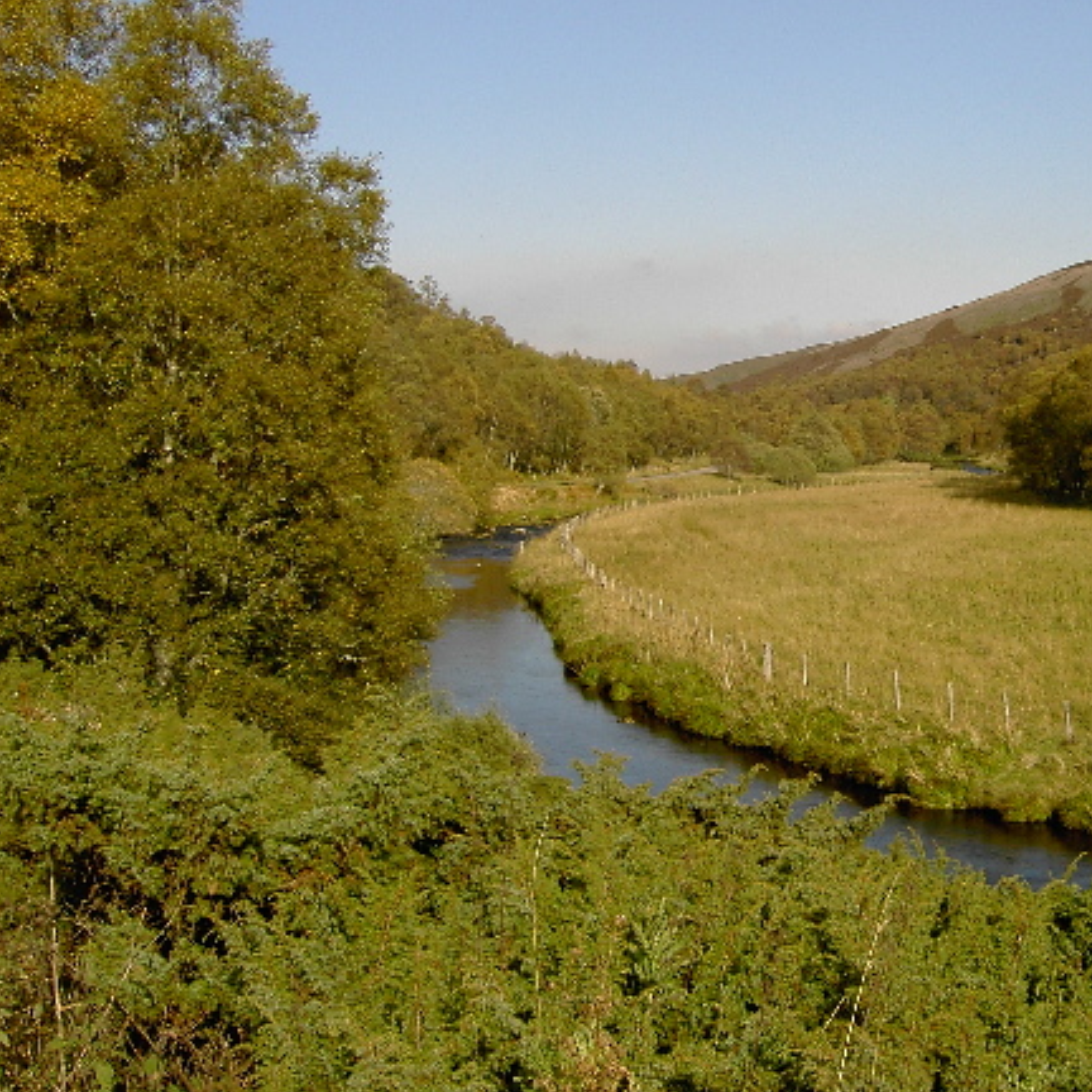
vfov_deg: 31.1
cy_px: 500
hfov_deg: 30.6
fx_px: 1963
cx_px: 799
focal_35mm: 55
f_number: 6.7
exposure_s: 1/500
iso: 100
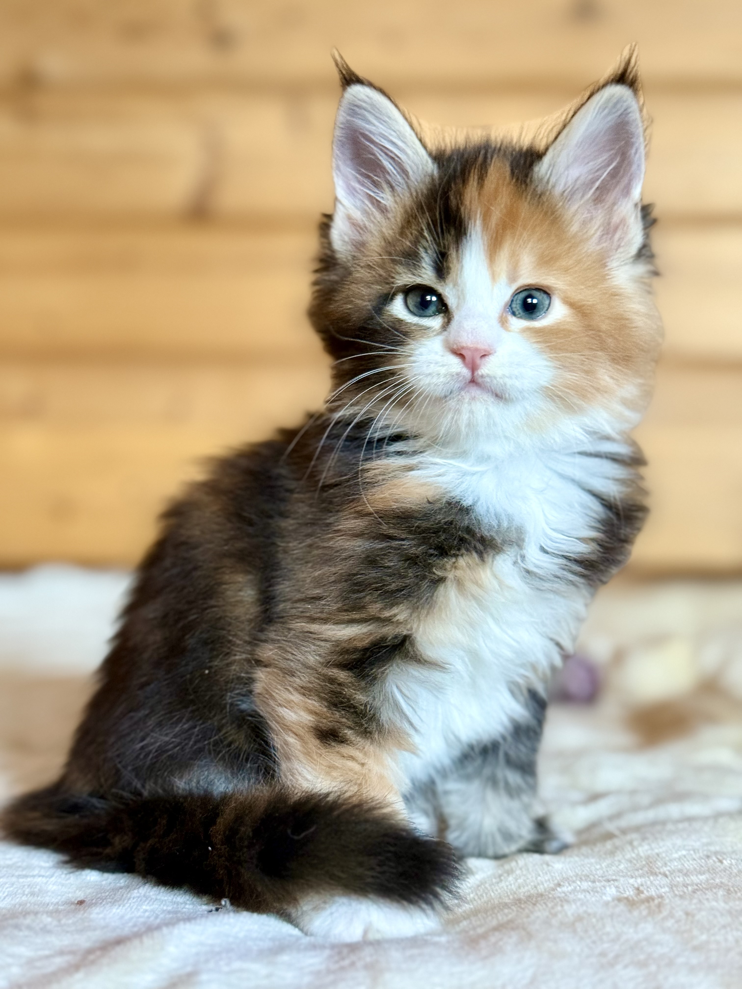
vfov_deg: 39.7
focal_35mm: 48
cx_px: 371
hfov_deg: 30.3
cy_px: 494
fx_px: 1372
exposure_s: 1/40
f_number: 1.78
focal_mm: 6.76
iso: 320
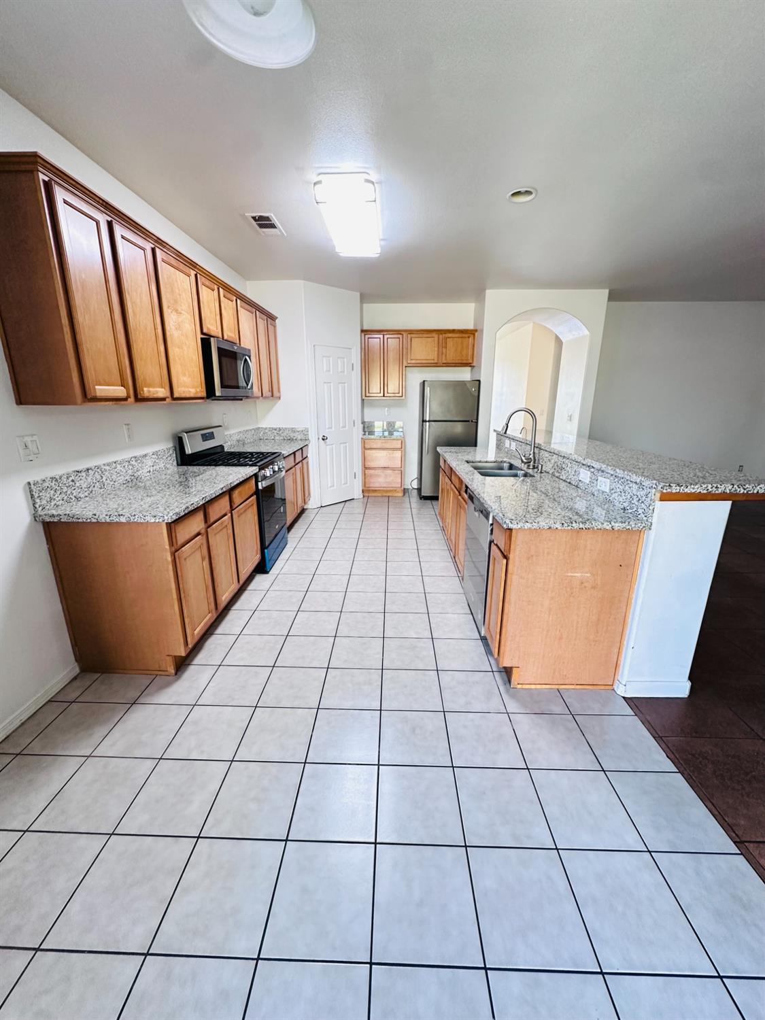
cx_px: 382
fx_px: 413
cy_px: 510
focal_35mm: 14
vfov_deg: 102.1
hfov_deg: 85.7
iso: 250
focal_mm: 2.22
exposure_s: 1/60
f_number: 2.2
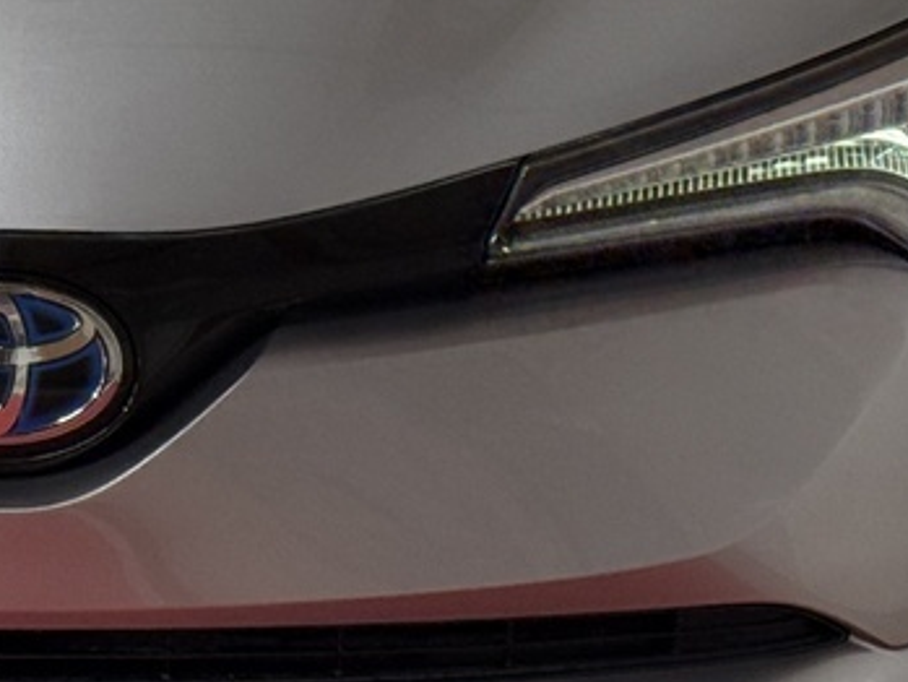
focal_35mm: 198
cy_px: 156
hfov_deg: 9.9
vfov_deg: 7.5
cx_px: 26
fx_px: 5195
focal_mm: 6.76
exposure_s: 1/100
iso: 125
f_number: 1.78
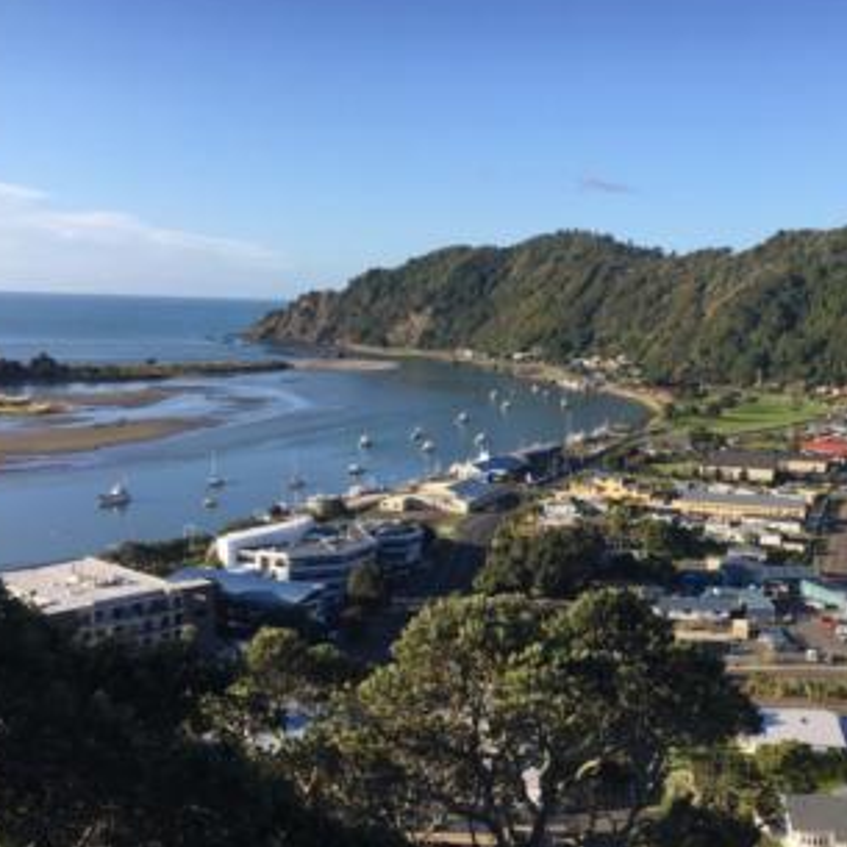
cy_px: 482
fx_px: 1163
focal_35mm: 42
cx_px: 567
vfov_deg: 39.9
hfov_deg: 39.5
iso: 25
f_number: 2.2
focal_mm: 4.15
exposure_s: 1/999
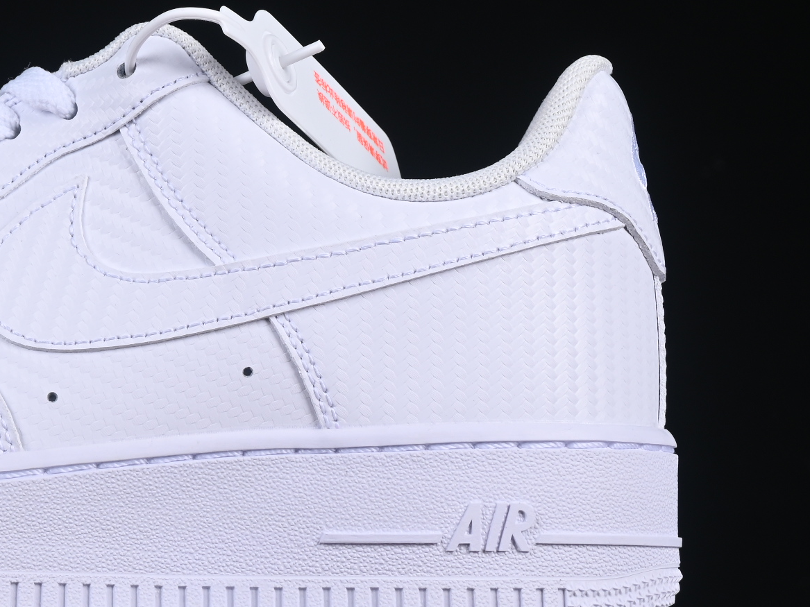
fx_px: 4024
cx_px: 7
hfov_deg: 11.4
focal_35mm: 172
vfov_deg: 8.6
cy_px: 223
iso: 160
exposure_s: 1/100
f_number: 8
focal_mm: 50
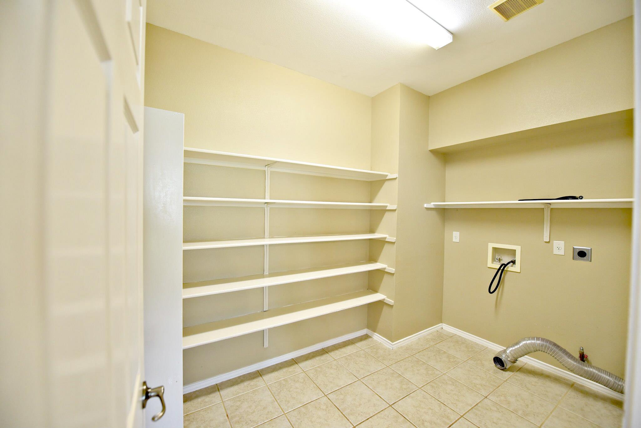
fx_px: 249
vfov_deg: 81.3
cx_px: 320
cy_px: 214
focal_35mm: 14
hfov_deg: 104.2
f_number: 3.2
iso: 800
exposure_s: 1/60
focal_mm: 14
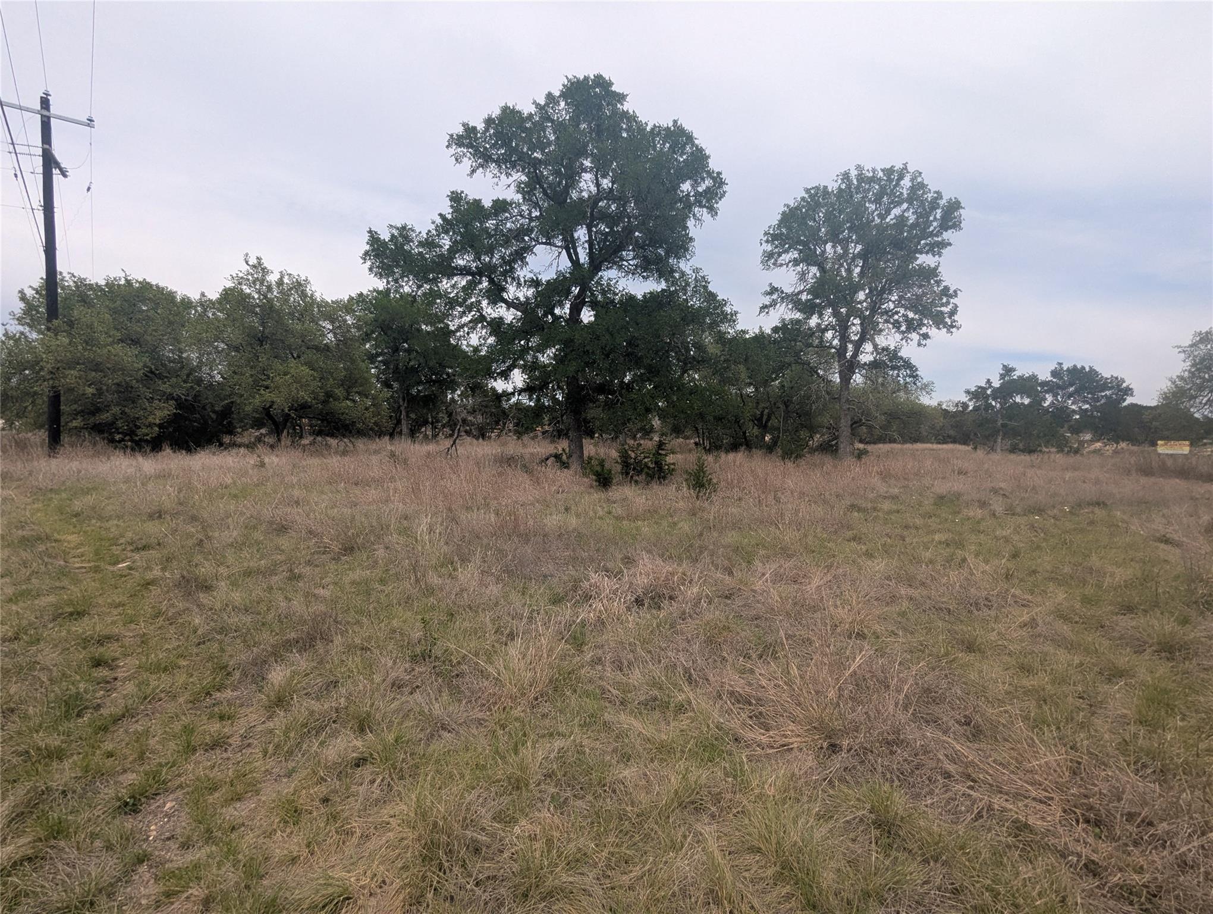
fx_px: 561
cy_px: 457
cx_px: 606
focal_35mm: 16
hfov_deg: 94.4
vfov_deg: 78.2
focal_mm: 2.35
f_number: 2.2
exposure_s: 1/1631
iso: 50
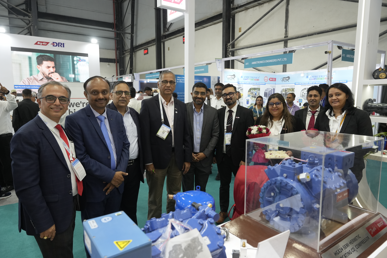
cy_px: 129
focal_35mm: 24
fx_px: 258
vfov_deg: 53.1
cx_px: 194
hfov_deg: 73.7
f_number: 4.5
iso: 2000
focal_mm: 24
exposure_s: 1/200
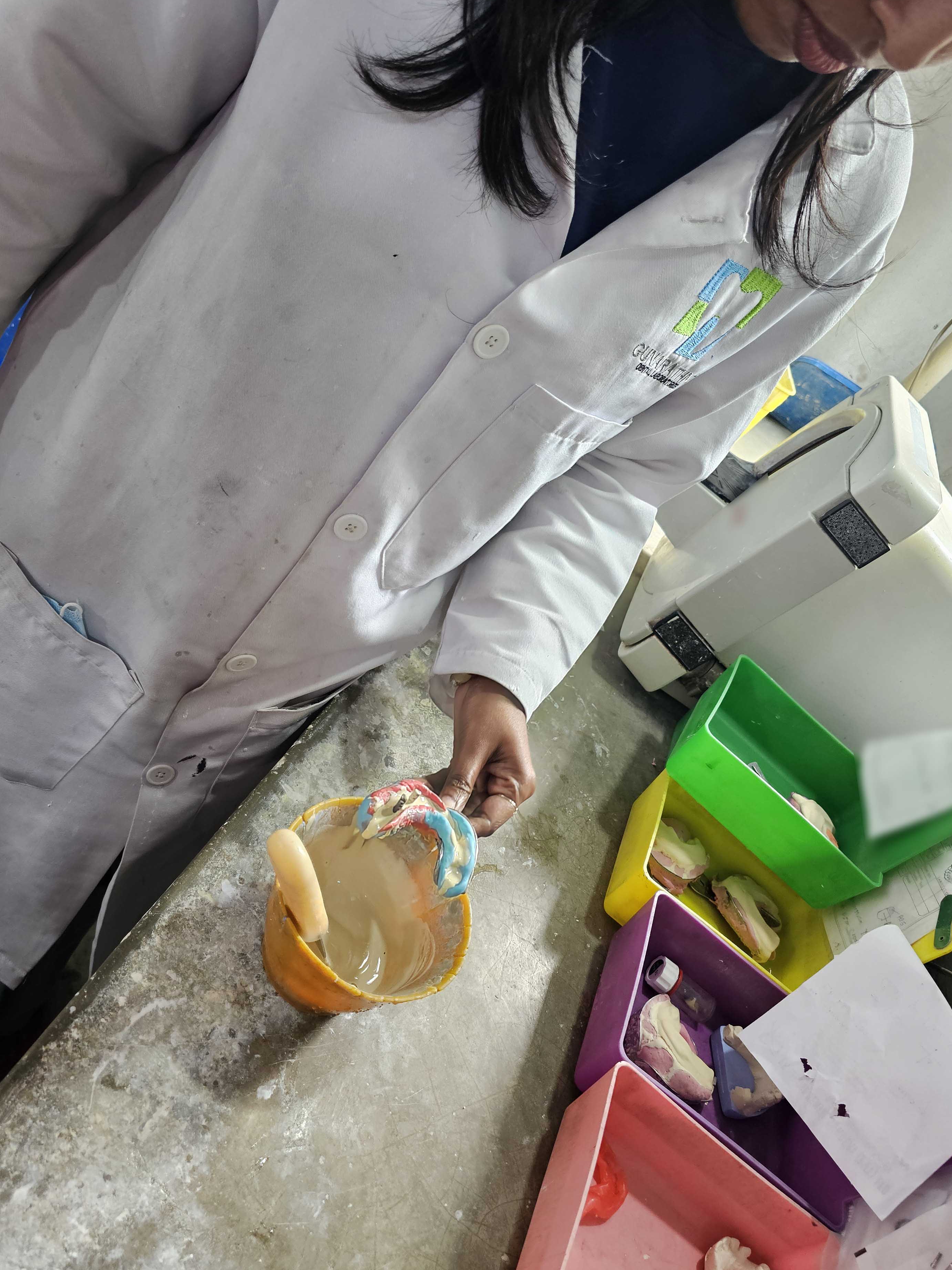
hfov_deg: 54.9
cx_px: 451
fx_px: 917
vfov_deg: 69.4
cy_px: 614
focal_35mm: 25
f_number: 1.7
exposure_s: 1/100
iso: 250
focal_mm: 6.3
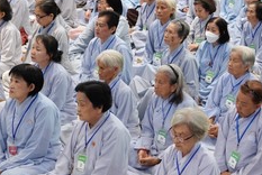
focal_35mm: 103
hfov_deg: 18.7
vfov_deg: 13.1
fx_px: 751
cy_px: -14
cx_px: 314
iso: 2000
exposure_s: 1/125
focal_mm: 37
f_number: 2.8
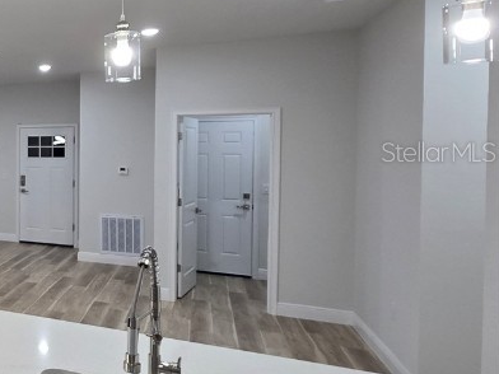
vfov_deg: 41.6
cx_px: -150
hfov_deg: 35.9
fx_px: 490
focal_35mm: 34
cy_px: 151
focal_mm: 2.2
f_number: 2.2
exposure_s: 1/60
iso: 125
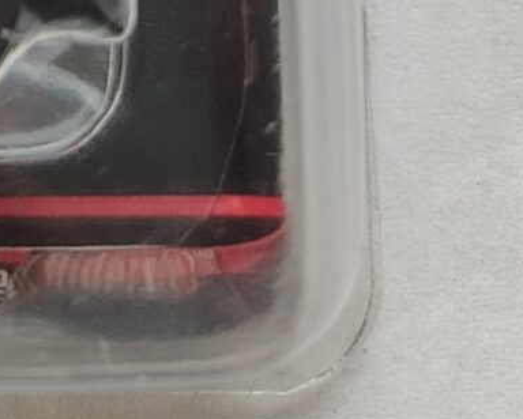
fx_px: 2417
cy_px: -990
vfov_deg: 8.0
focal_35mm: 156
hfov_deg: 11.1
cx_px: -552
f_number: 1.75
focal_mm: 5.25
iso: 884
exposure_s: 1/50
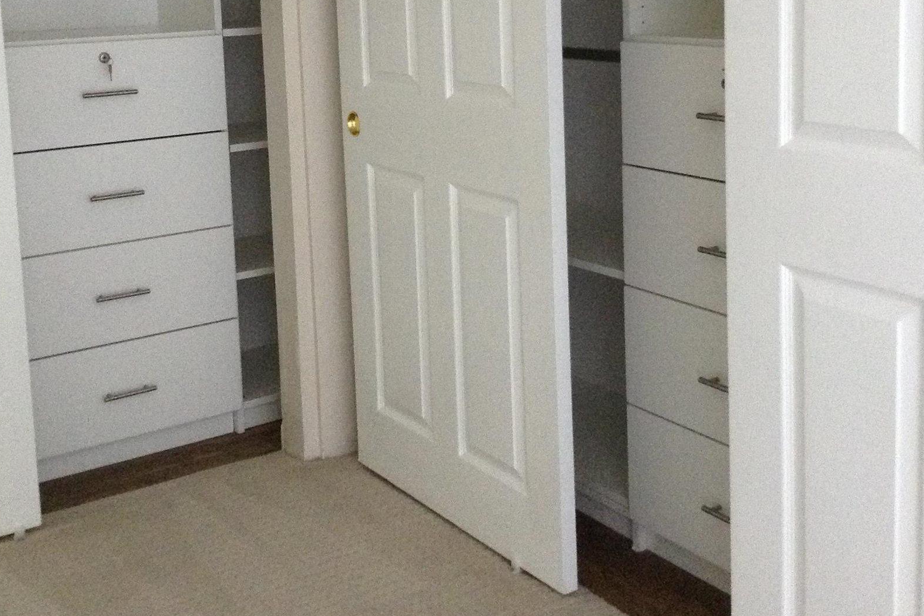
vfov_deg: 26.5
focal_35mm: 50
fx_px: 1283
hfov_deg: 39.6
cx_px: 458
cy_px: 116
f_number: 2.4
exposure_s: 1/17
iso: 250
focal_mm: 3.3
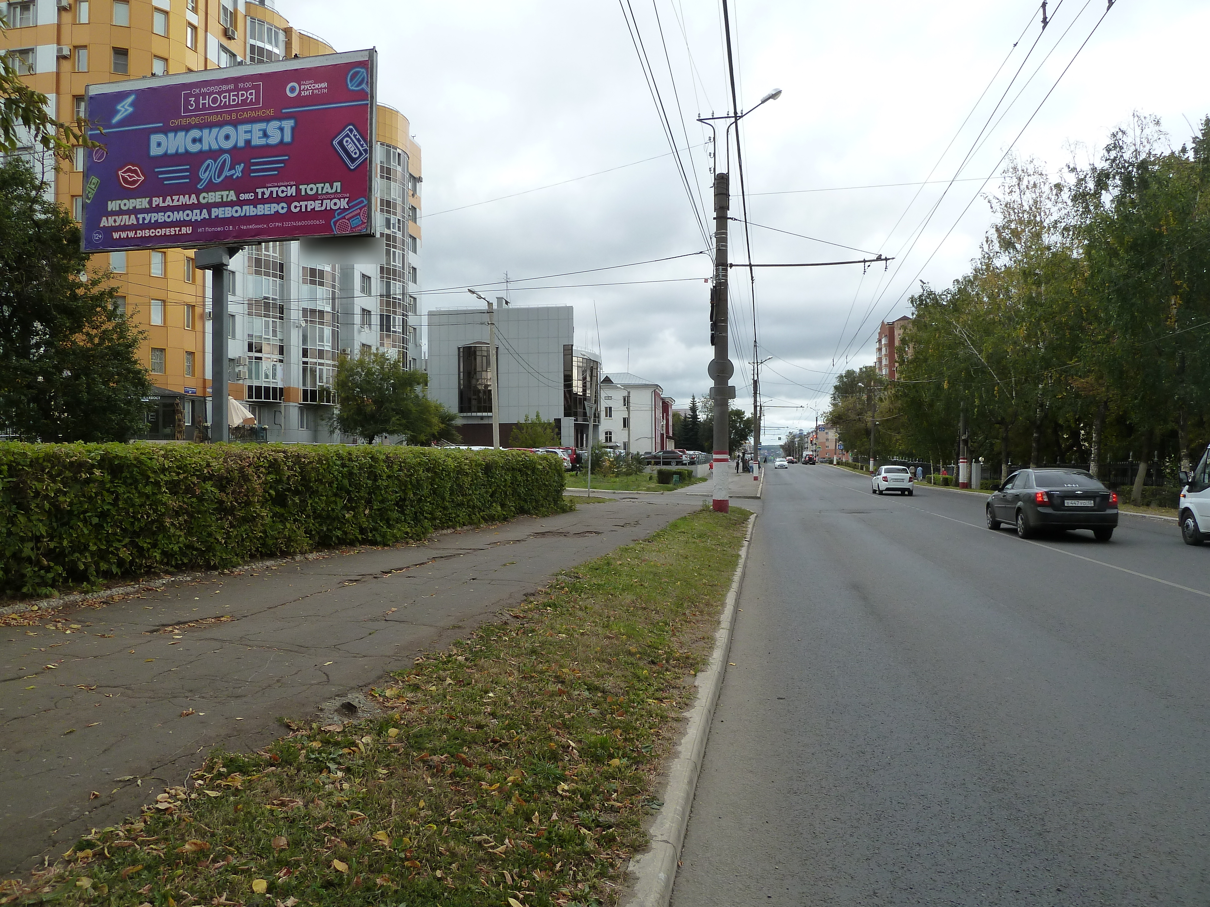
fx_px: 874
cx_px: 605
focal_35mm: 25
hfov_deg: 69.4
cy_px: 454
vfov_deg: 54.9
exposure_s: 1/200
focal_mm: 4.1
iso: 125
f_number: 4
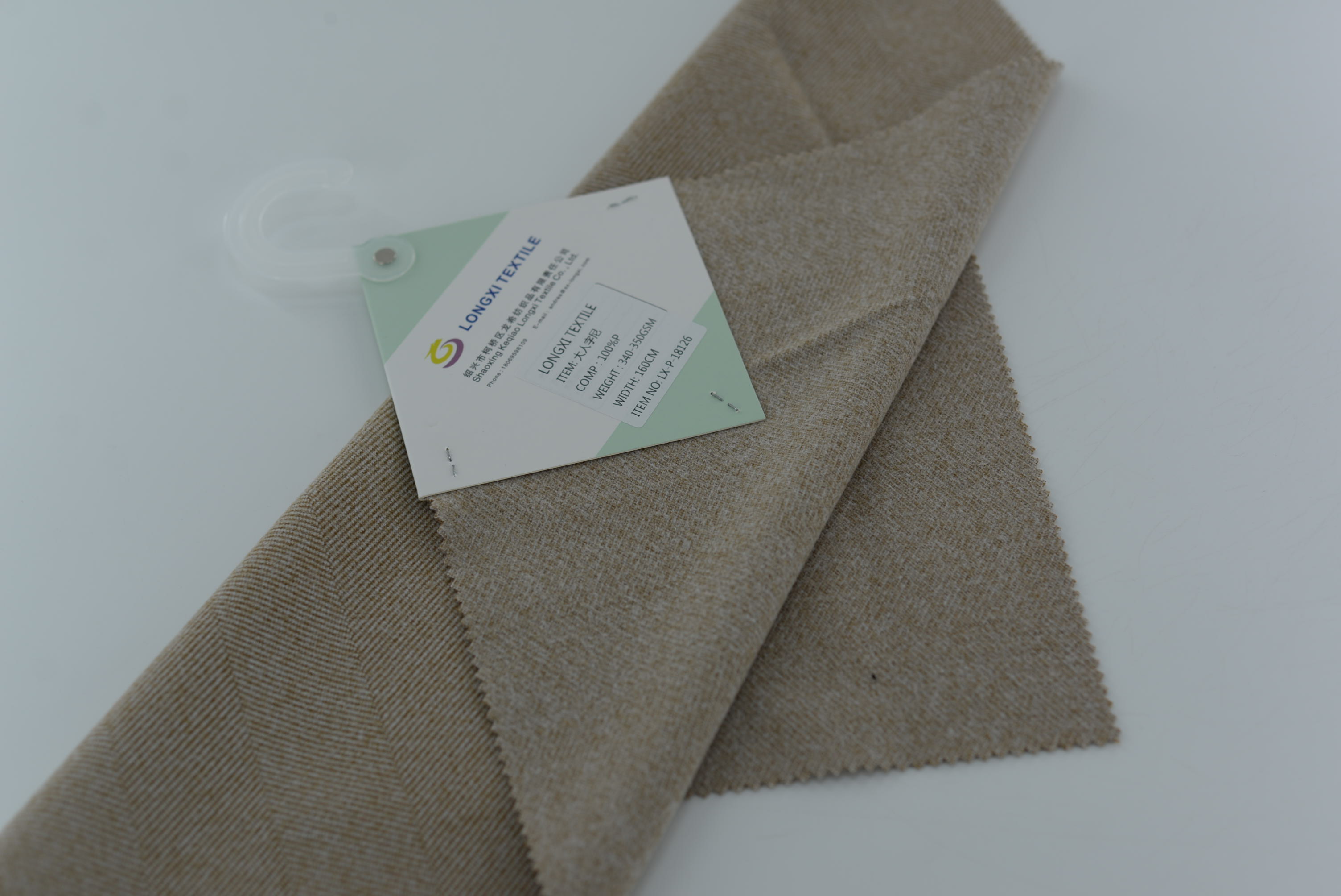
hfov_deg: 39.6
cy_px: 448
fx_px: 1863
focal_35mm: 50
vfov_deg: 27.0
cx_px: 670
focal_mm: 50
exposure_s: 1/400
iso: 100
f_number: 3.5
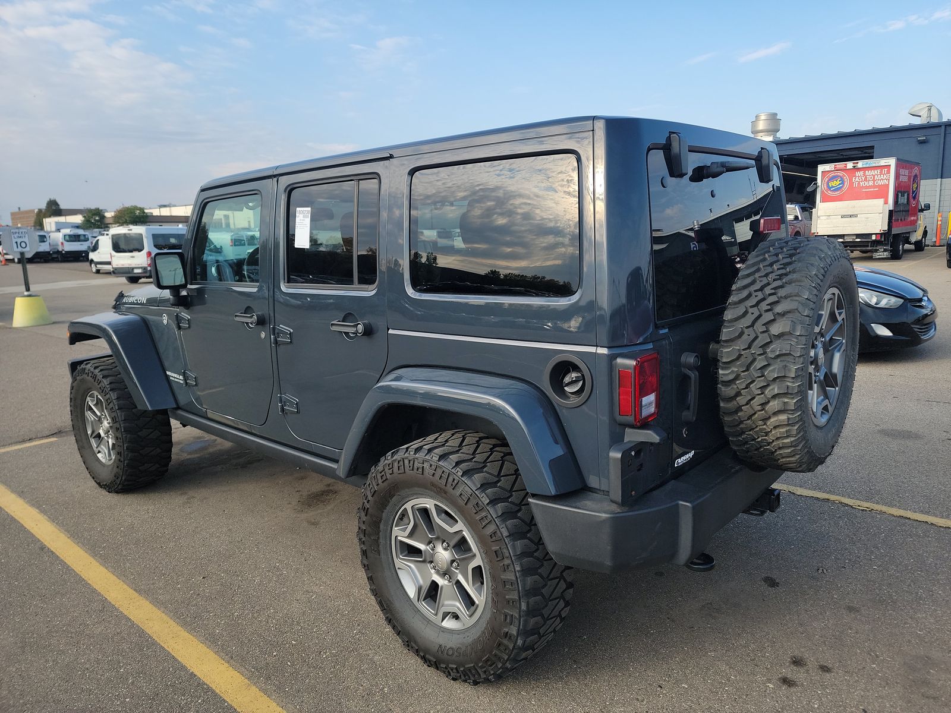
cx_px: 476
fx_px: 659
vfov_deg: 56.8
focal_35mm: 24
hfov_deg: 71.6
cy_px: 356
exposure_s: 1/345
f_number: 1.8
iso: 50
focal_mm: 6.7
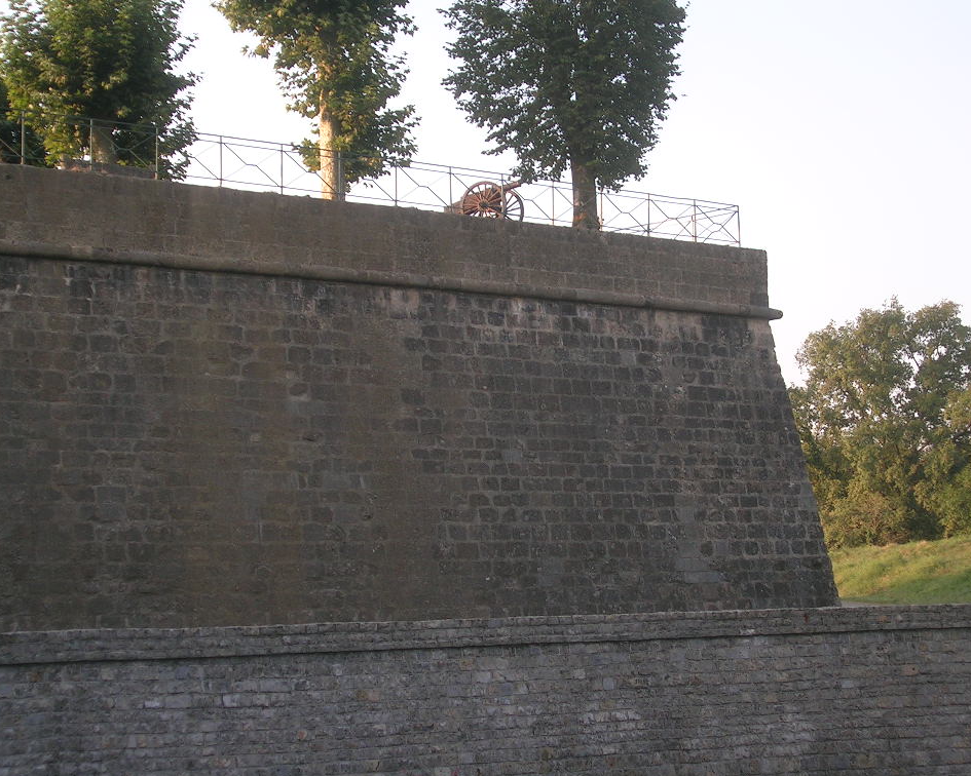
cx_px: 521
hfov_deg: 26.1
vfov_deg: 21.0
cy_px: 386
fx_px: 2098
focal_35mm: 73
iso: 50
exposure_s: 1/109
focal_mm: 10.5
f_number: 3.7
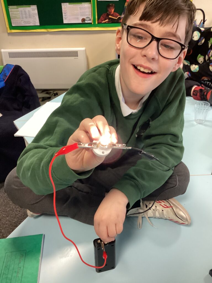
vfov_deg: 58.4
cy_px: 142
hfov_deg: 45.4
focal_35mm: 31
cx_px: 106
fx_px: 253
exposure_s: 1/50
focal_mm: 3.3
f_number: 2.4
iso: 250
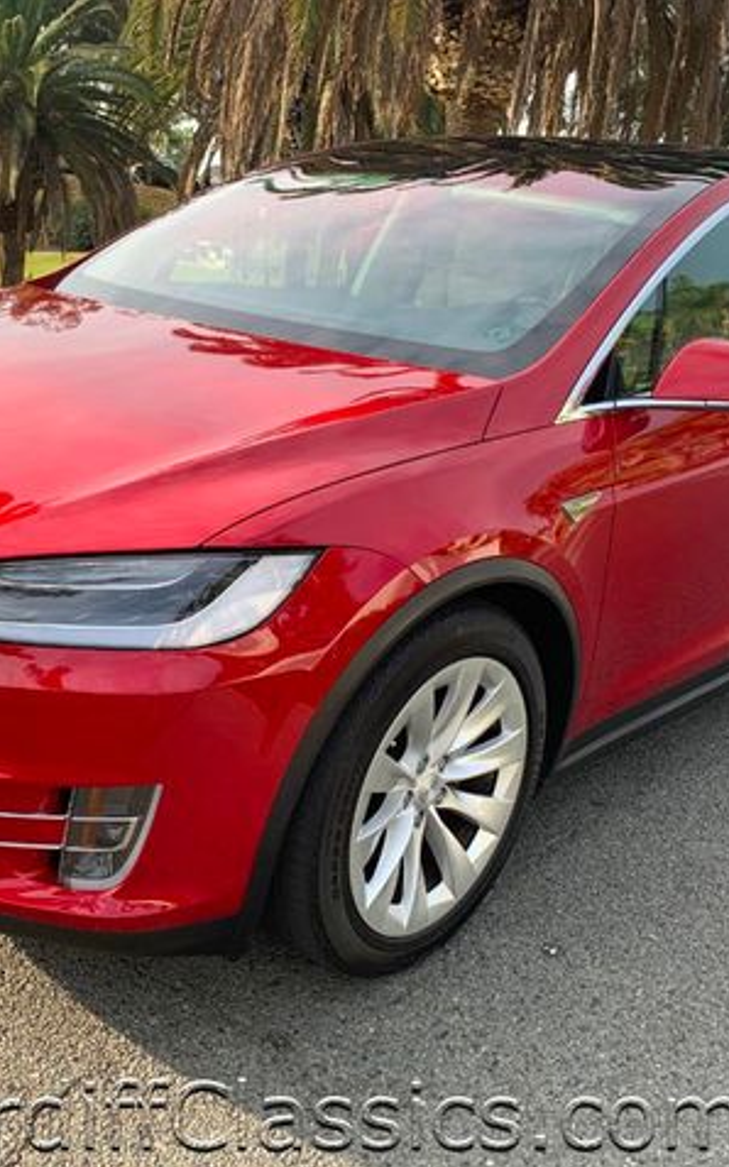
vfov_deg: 52.8
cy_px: 582
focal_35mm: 37
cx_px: 311
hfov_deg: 34.4
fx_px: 1177
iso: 25
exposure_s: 1/350
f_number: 1.8
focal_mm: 4.25
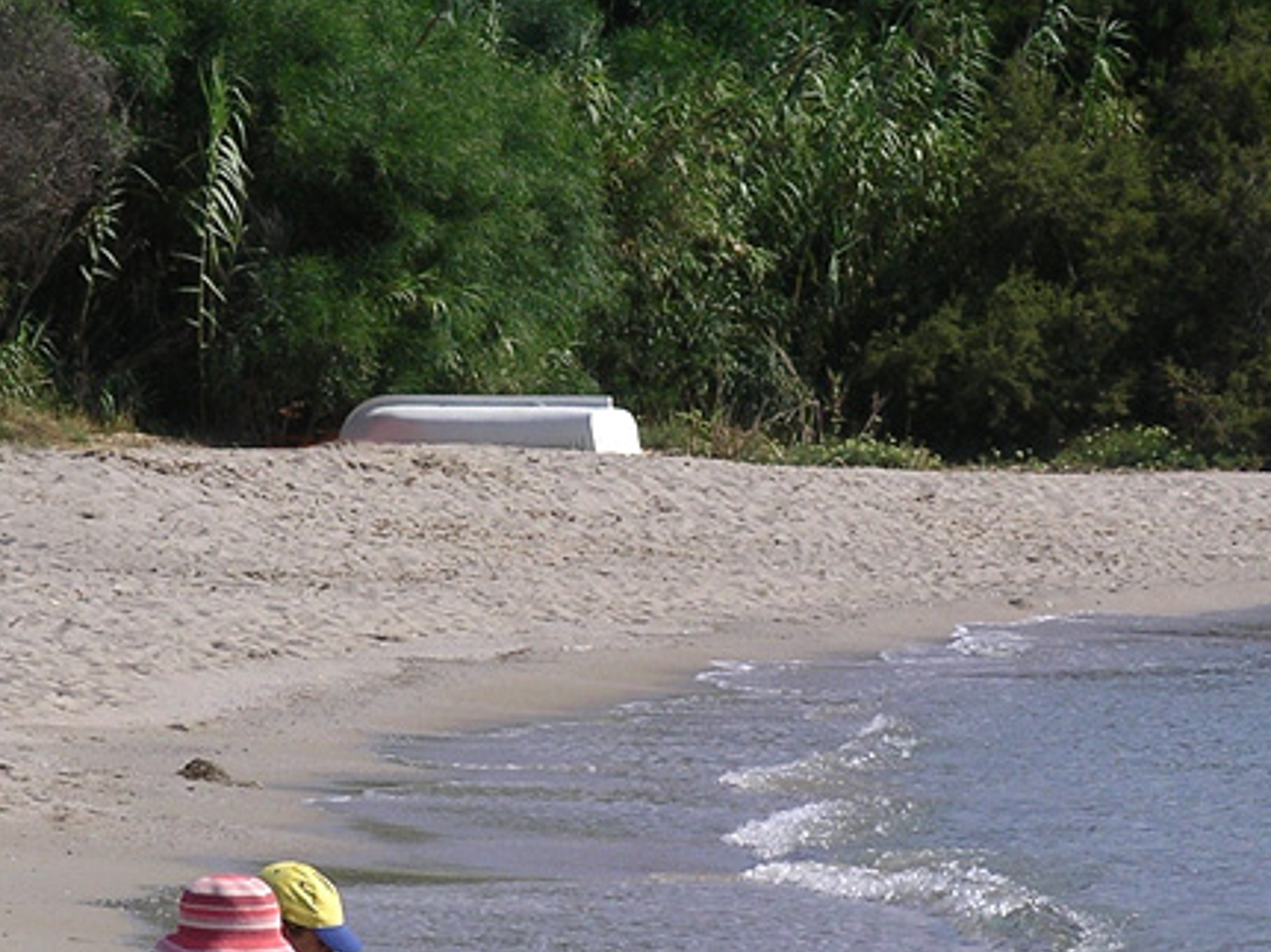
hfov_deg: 5.7
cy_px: 850
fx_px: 12737
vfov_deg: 4.3
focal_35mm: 347
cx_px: 908
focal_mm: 39
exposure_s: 1/674
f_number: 6
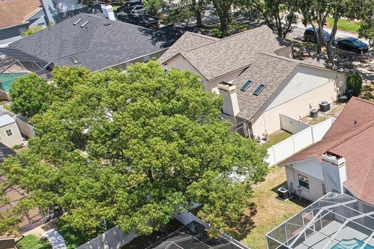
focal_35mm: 50
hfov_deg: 34.6
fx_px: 519
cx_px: 404
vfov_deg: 26.9
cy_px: 147
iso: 100
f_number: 2.8
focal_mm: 8.4
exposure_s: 1/1250
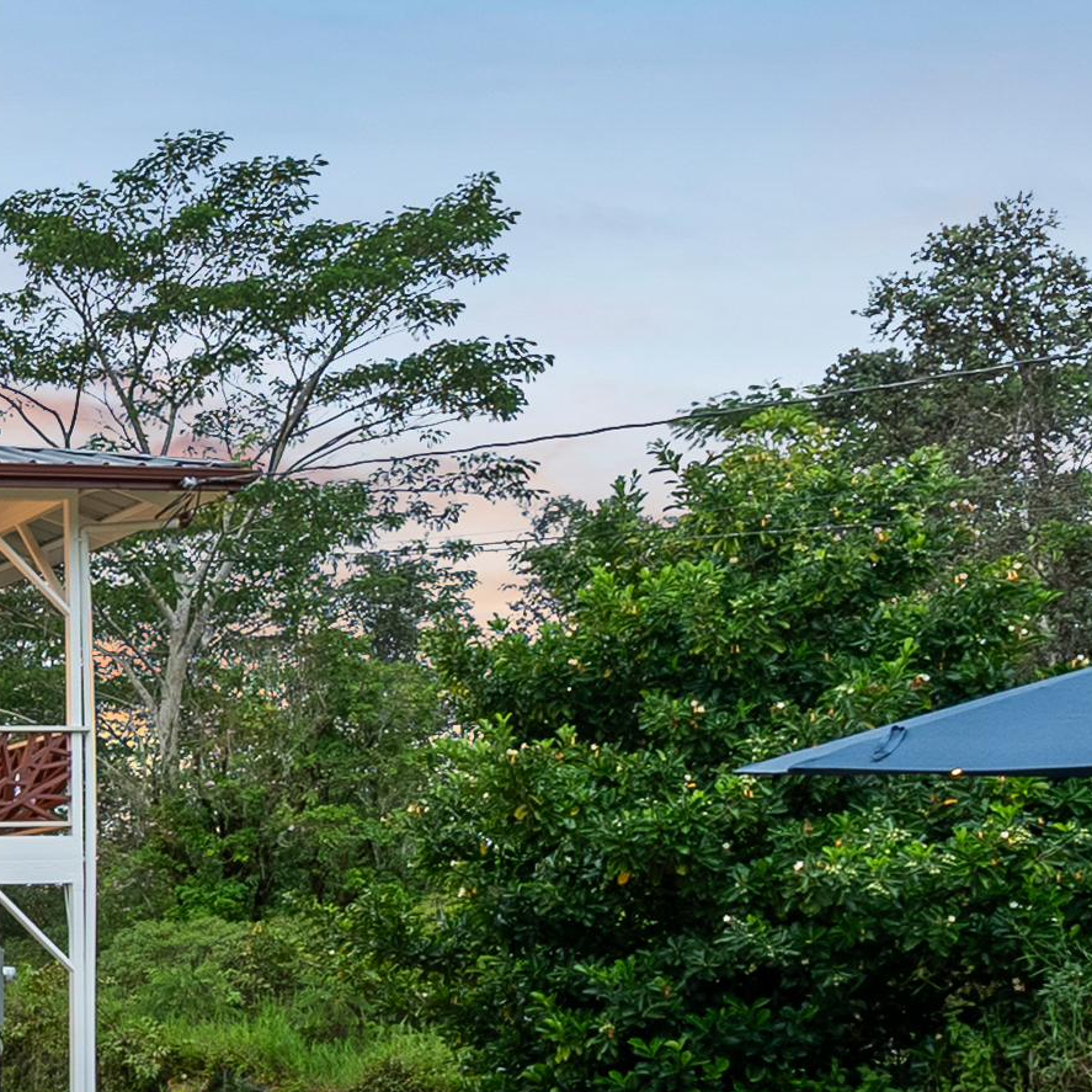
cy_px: 1014
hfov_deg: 19.4
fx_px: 2320
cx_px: -912
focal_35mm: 65
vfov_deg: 25.5
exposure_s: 2.5
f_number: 9
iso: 200
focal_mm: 16
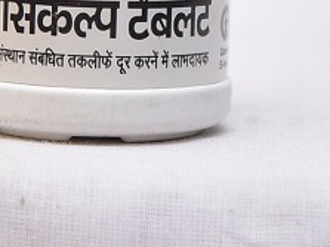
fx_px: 2420
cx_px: 105
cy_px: -120
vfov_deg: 5.8
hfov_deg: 7.8
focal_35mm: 254
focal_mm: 112
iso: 1600
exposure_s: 1/125
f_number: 4.5
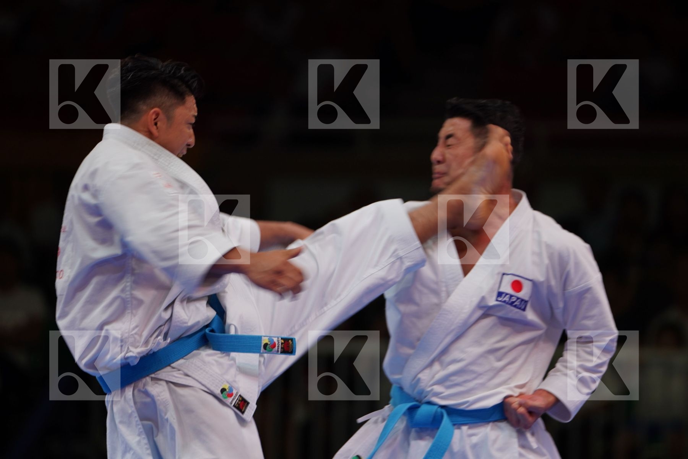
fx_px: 5676
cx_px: 344
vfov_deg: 4.6
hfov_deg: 6.9
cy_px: 230
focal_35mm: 297
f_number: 2.8
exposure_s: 1/250
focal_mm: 198
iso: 125
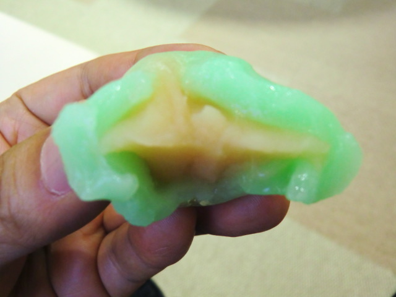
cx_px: 198
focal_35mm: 29
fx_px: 332
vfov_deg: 48.2
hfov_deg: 61.7
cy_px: 148
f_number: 3.5
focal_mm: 5.2
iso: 500
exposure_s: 1/60
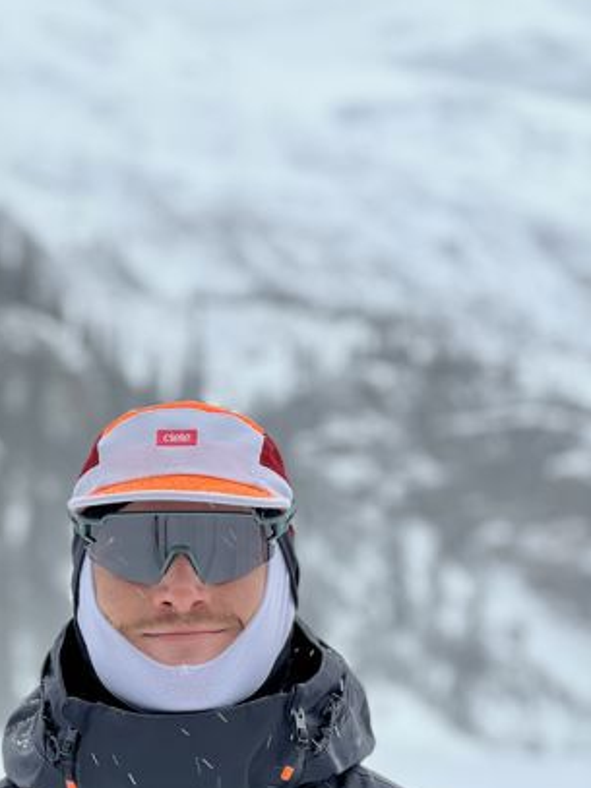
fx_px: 2528
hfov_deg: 13.3
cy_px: 547
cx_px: 167
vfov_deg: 17.7
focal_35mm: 111
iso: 20
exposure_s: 1/131
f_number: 2.8
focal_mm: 9
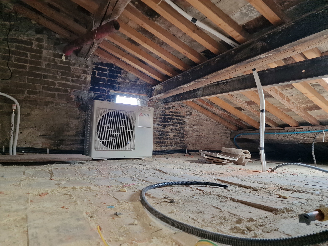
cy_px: 123
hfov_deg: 73.9
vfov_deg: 58.9
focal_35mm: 23
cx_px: 164
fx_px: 218
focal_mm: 6.4
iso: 800
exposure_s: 1/120
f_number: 1.8
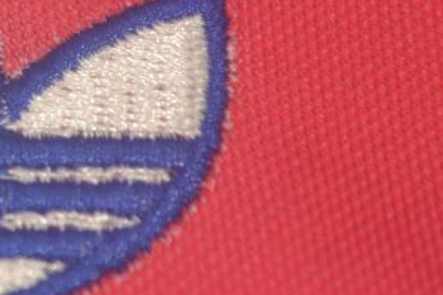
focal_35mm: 255
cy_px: 63
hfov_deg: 8.0
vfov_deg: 5.4
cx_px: -92
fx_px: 3131
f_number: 5.6
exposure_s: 1/60
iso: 200
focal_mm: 55
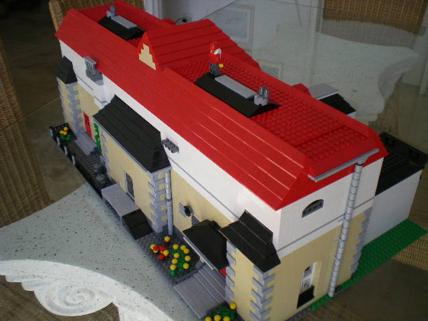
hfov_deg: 49.0
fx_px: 470
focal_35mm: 38
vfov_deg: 37.7
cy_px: 160
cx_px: 214
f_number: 3.1
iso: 50
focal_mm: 6.3
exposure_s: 1/165
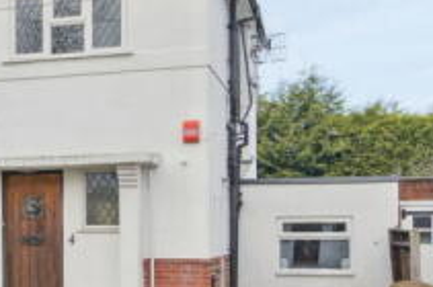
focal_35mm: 84
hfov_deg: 21.7
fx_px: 1009
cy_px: 214
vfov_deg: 16.1
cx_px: -143
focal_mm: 27
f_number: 10
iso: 640
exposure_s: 1/100
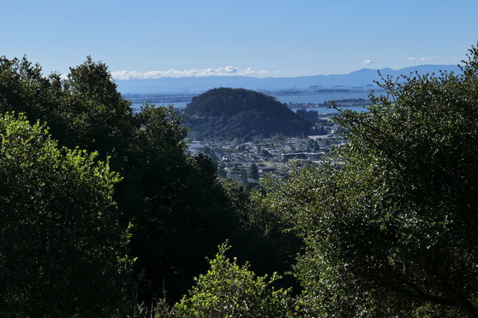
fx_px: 1248
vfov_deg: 14.6
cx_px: 238
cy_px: 156
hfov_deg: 21.7
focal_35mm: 94
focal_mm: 33.7
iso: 125
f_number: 7.1
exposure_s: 1/1300
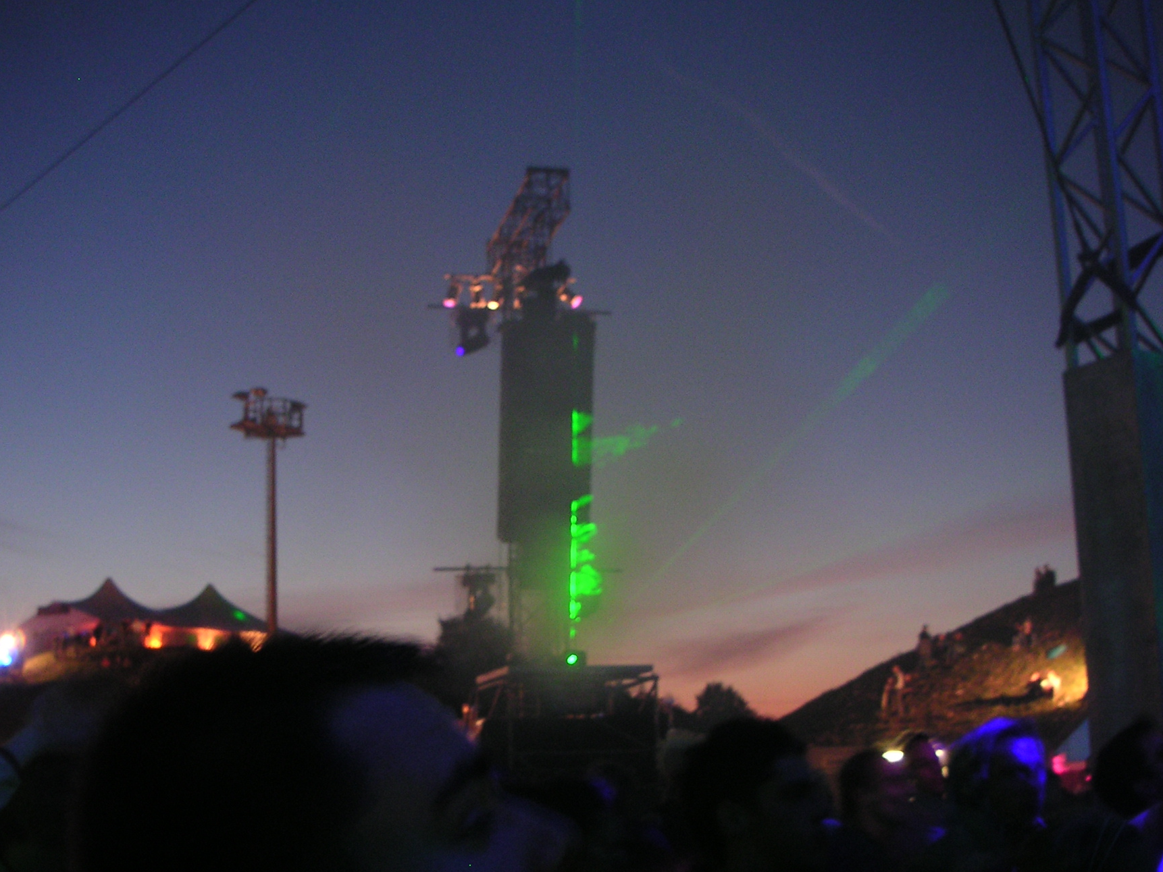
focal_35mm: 44
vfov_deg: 32.8
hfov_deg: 42.8
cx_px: 474
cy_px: 503
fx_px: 1478
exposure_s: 1/2
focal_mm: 5.7
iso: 100
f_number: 2.8
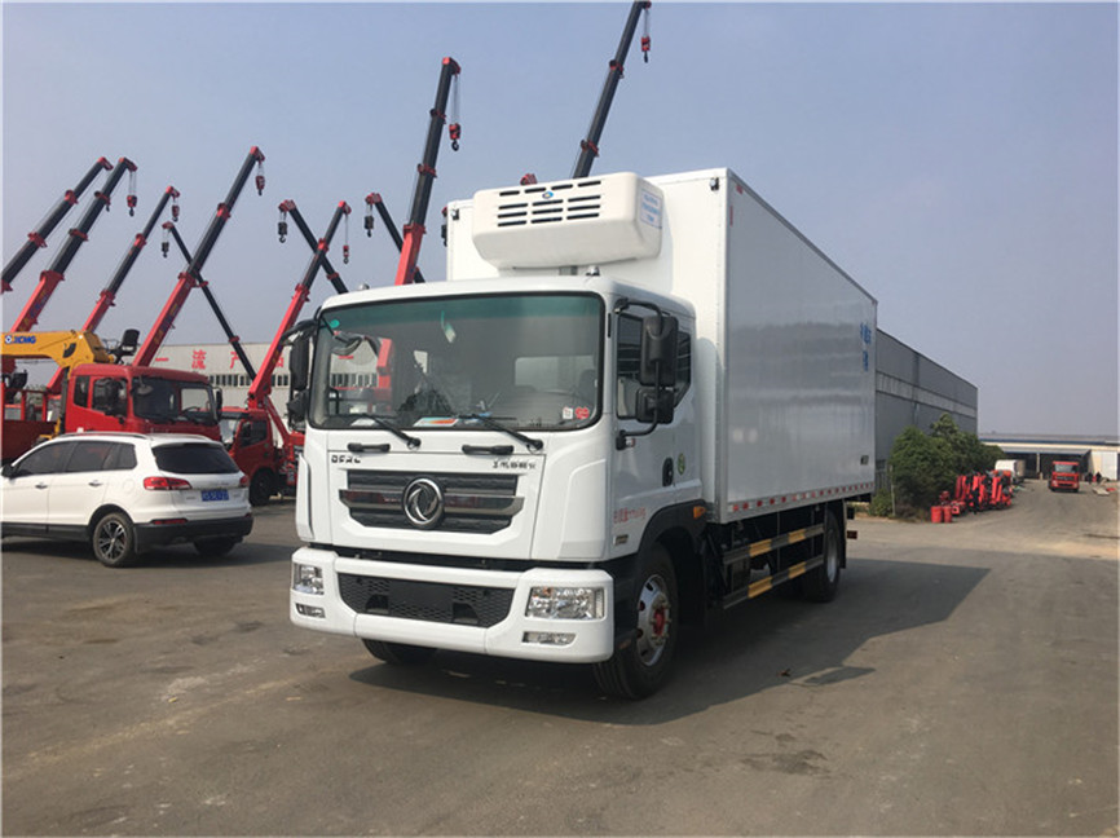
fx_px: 938
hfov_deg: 61.7
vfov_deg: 48.2
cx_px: 560
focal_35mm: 29
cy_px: 419
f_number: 2.2
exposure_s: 1/2024
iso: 25
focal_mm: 4.15
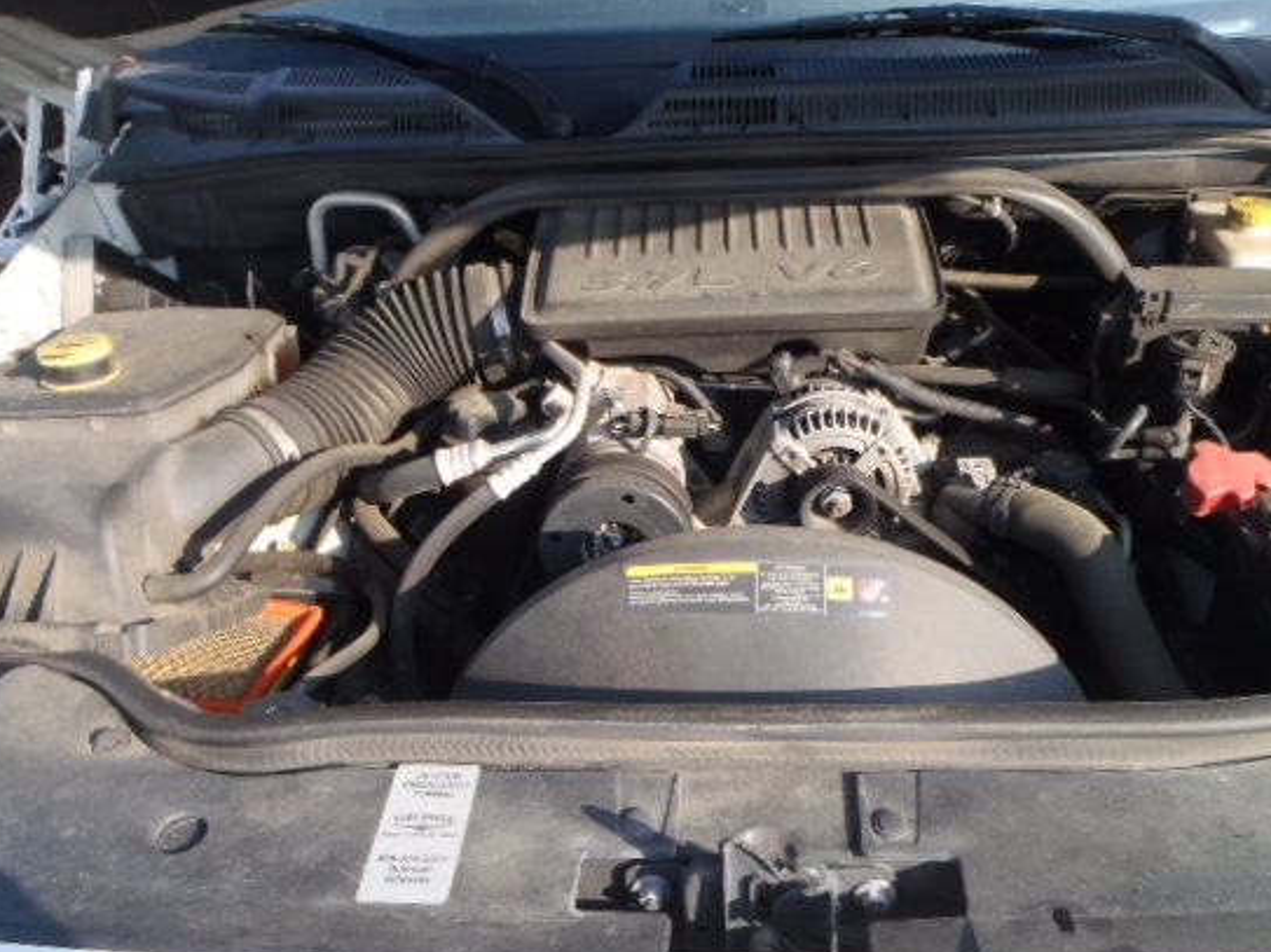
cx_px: 693
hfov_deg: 55.3
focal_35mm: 33
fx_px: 1211
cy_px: 536
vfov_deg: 42.8
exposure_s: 1/160
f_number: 4.5
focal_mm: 5
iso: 80
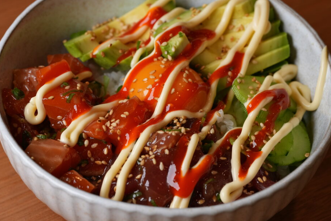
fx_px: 1085
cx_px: 176
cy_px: 101
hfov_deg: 17.3
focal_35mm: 118
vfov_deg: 11.6
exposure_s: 1/125
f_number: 8
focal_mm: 105
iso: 800
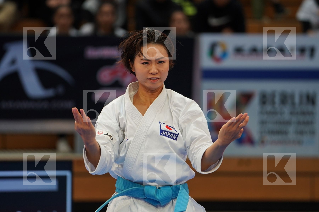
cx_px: 160
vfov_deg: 4.6
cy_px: 106
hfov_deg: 6.9
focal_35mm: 300
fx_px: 2658
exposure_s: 1/400
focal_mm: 200
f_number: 2.8
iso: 640
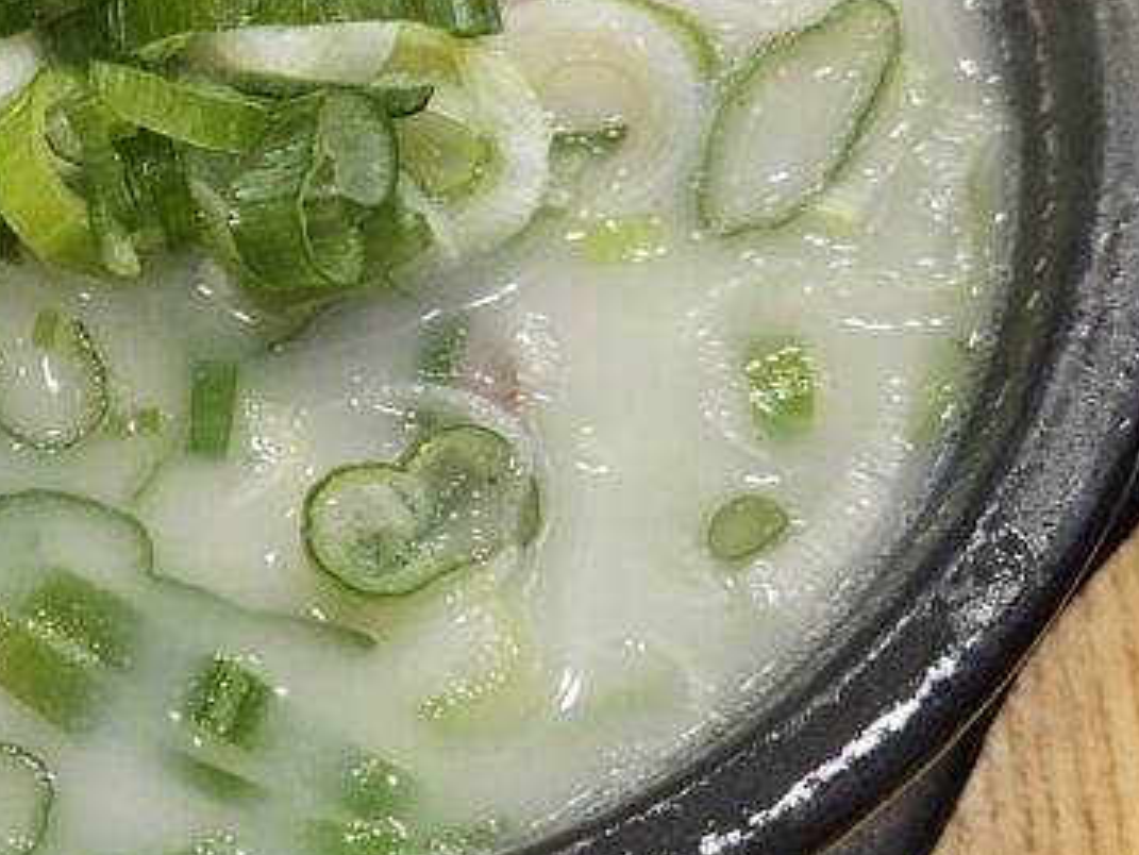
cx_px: -16
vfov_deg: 22.1
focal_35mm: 66
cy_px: 236
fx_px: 2172
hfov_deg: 27.6
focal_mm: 5.4
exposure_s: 1/170
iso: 400
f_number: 1.8
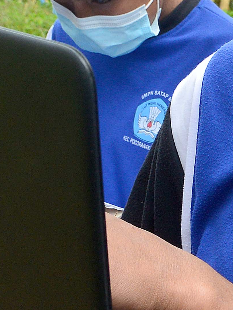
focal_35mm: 123
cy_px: 166
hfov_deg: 11.5
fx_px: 1103
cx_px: 352
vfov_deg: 16.0
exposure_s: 1/125
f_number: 9
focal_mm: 23
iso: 500
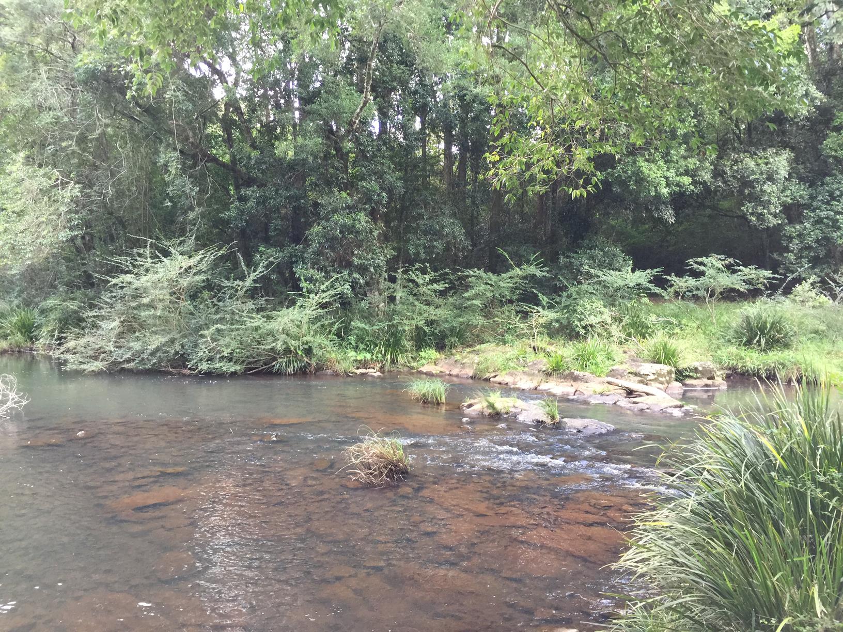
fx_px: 706
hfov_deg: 61.7
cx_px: 422
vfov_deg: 48.2
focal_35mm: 29
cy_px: 316
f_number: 2.2
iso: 50
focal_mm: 4.15
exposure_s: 1/33
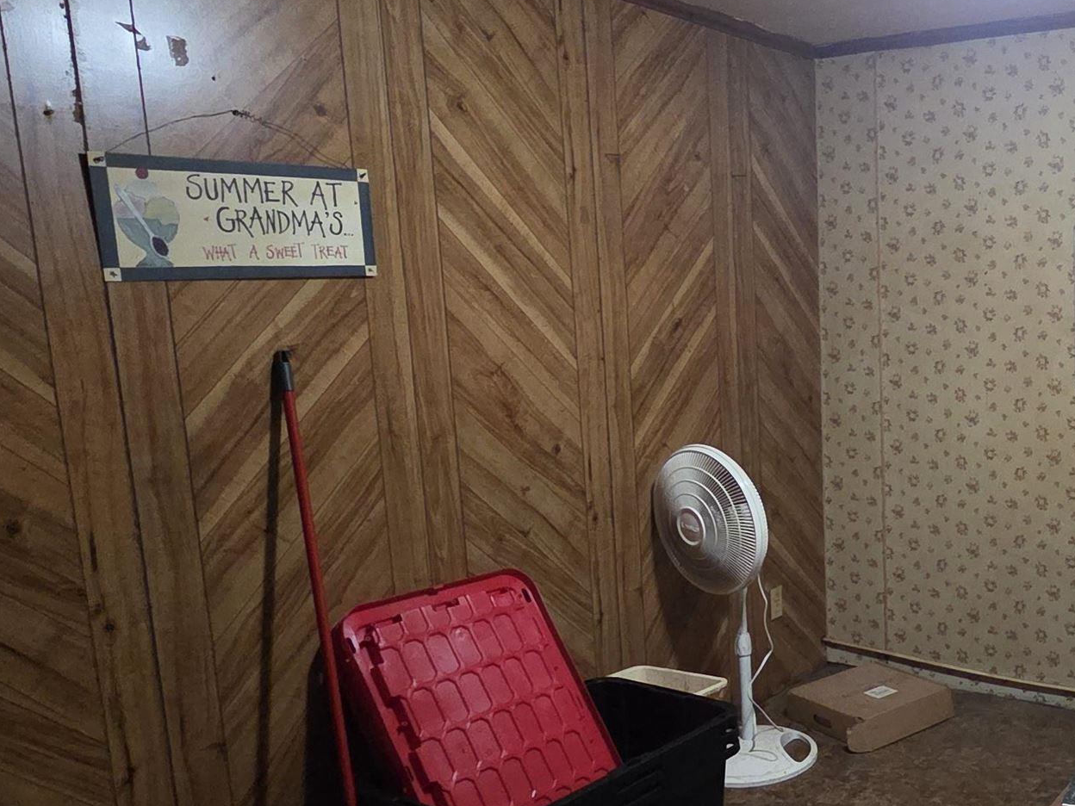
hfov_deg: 51.7
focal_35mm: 32
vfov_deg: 43.9
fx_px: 994
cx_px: 920
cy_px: 483
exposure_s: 1/24
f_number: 2.2
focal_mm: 2.2
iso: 1250
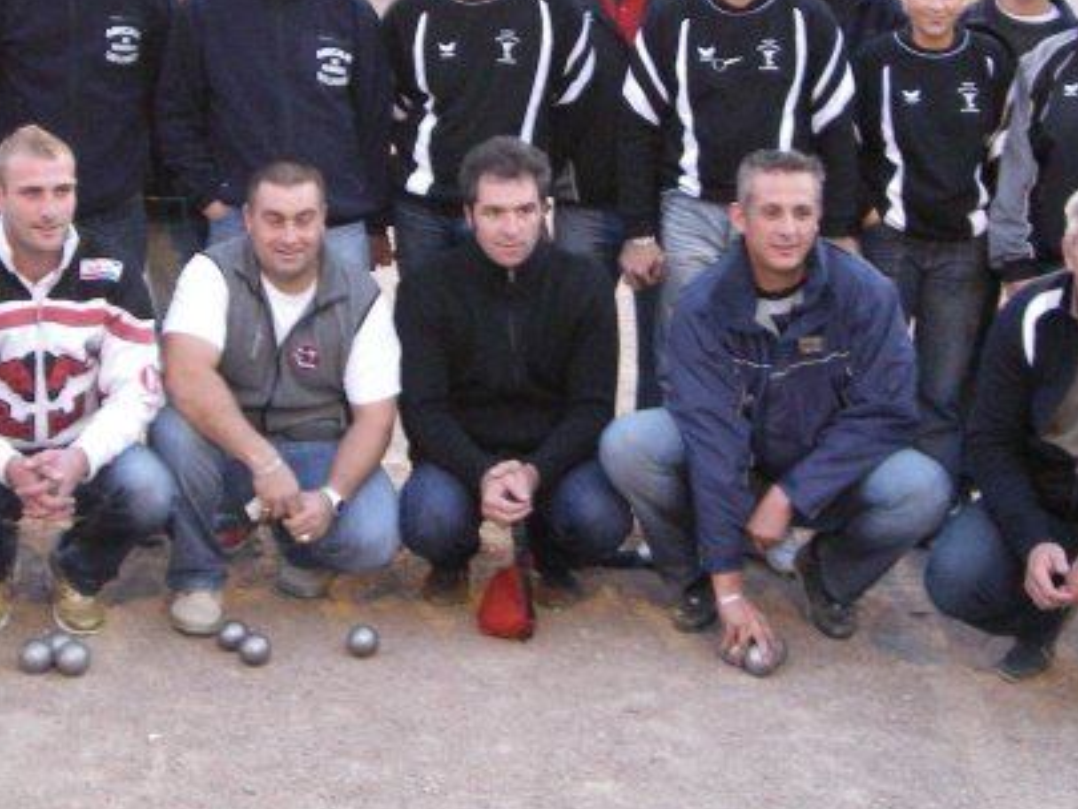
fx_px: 2336
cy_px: 186
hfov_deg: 26.0
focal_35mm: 75
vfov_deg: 19.5
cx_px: 466
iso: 400
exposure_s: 1/10
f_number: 2.7
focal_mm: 6.2
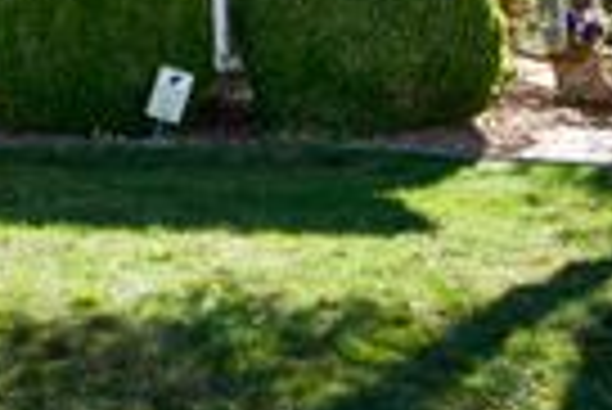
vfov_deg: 11.6
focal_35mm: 114
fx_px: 1940
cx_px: -158
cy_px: -182
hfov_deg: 17.0
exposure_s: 1/250
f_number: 5
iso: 250
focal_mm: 31
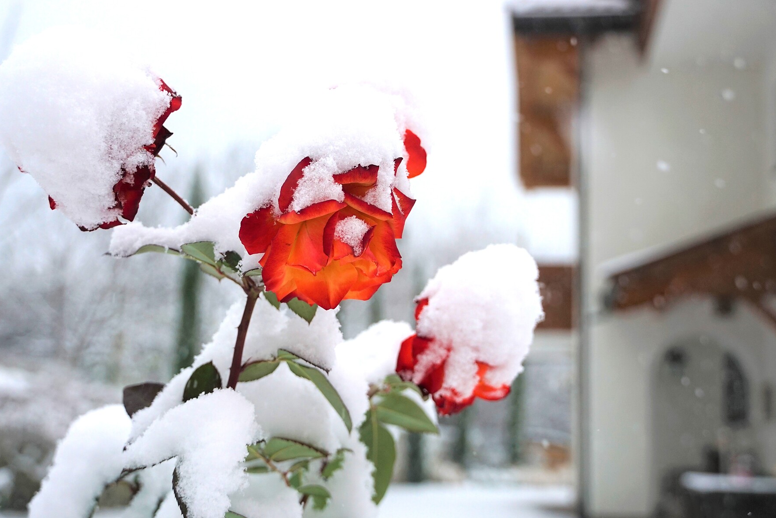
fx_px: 1219
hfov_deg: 35.3
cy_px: 261
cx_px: 378
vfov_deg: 24.0
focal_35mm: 57
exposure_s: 1/160
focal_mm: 35
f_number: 4.5
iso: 400
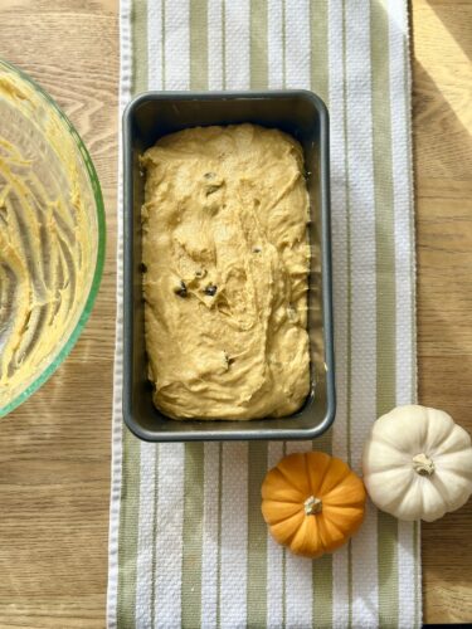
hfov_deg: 30.3
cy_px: 314
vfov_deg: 39.7
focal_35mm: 48
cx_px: 236
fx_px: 873
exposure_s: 1/843
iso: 80
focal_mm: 6.86
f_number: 1.78
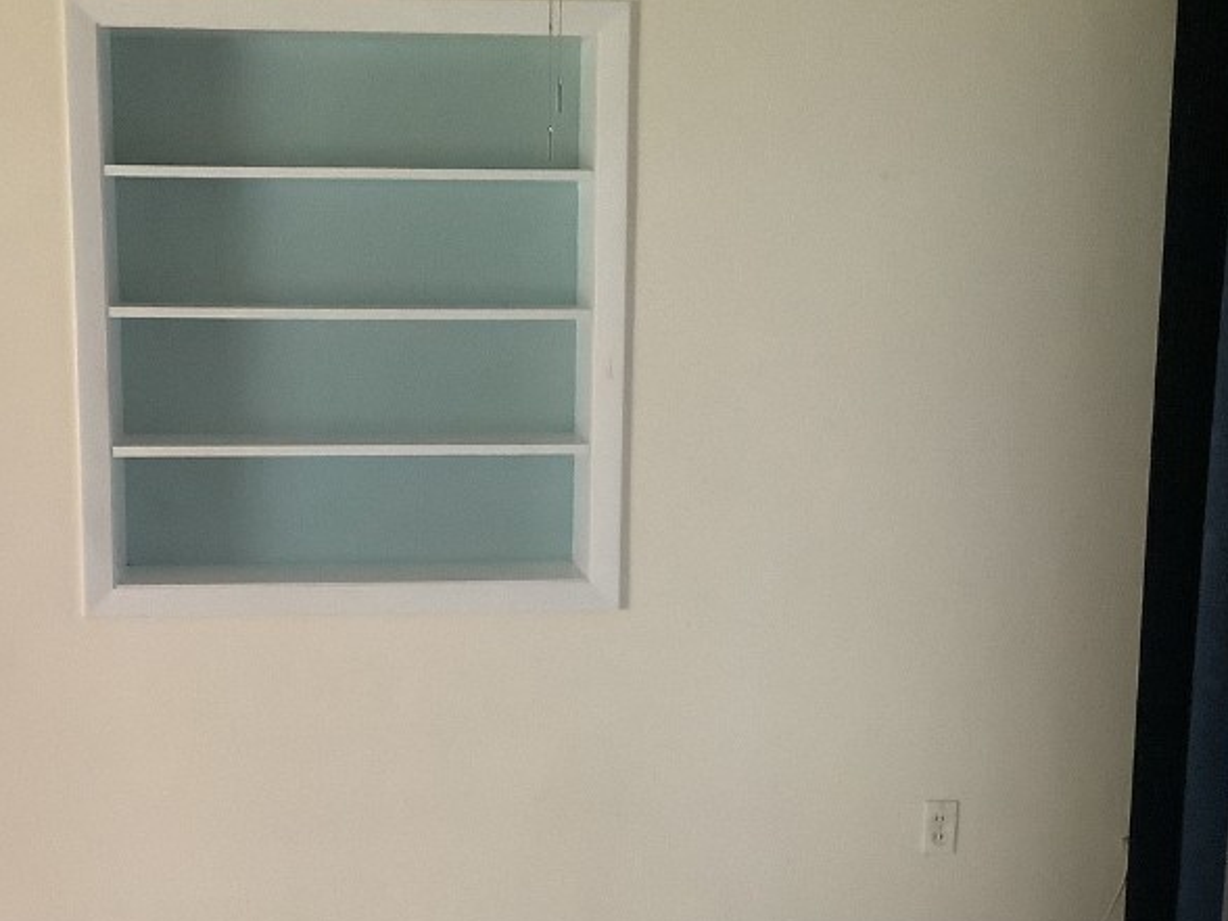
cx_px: 514
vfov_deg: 26.9
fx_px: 1916
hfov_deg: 35.5
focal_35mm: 54
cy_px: 599
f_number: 2.4
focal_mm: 3.3
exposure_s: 1/25
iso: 400
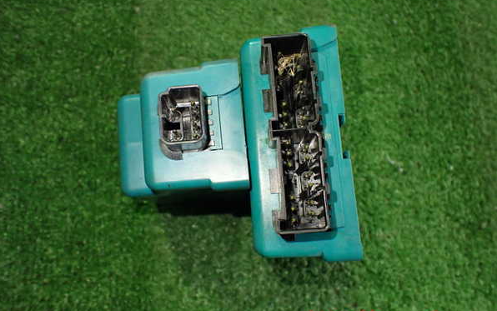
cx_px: 248
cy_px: 142
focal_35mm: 32
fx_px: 434
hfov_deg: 59.6
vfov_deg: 39.4
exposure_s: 1/125
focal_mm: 5.4
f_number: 2.3
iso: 800
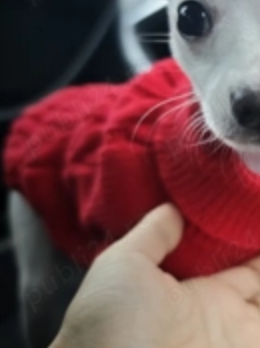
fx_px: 532
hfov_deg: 25.2
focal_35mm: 53
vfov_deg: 36.1
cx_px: 298
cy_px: 138
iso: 1600
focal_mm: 8.72
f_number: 1.63
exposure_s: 1/172
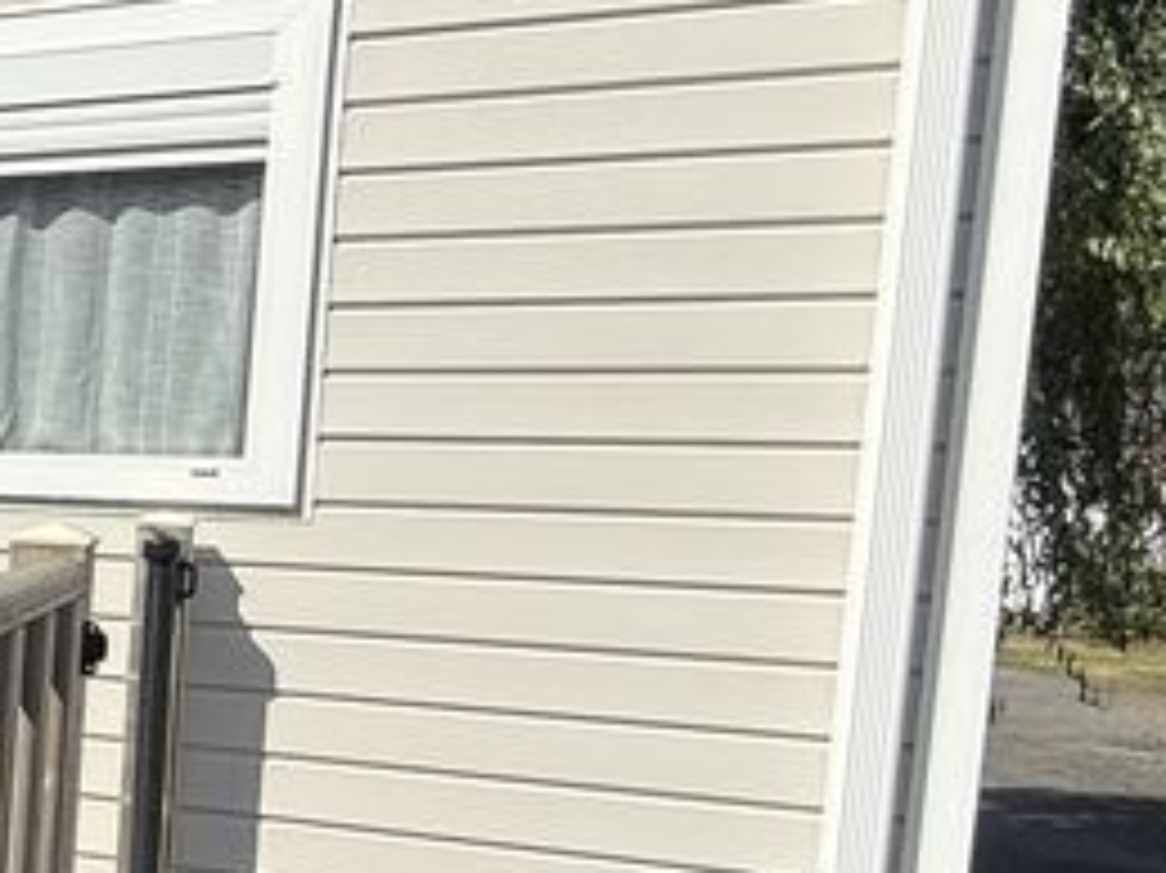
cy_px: 594
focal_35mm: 54
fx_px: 1818
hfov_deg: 22.6
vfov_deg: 26.8
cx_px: -873
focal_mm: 2.22
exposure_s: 1/1961
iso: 50
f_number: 2.2
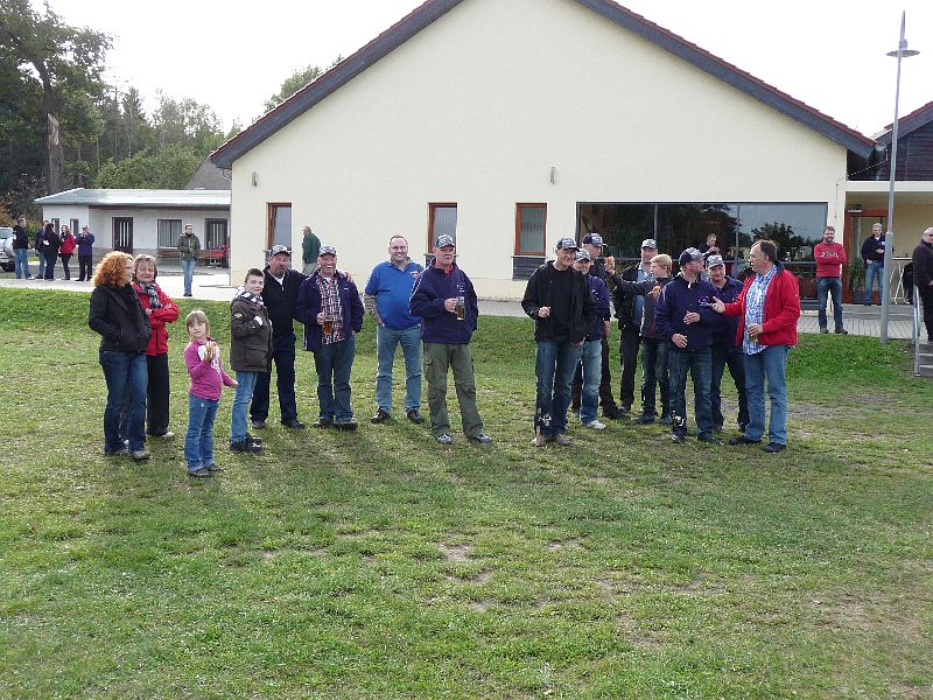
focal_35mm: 36
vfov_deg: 39.7
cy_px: 350
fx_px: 970
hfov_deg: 51.4
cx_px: 466
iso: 100
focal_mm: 6
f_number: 3.7
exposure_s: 1/200
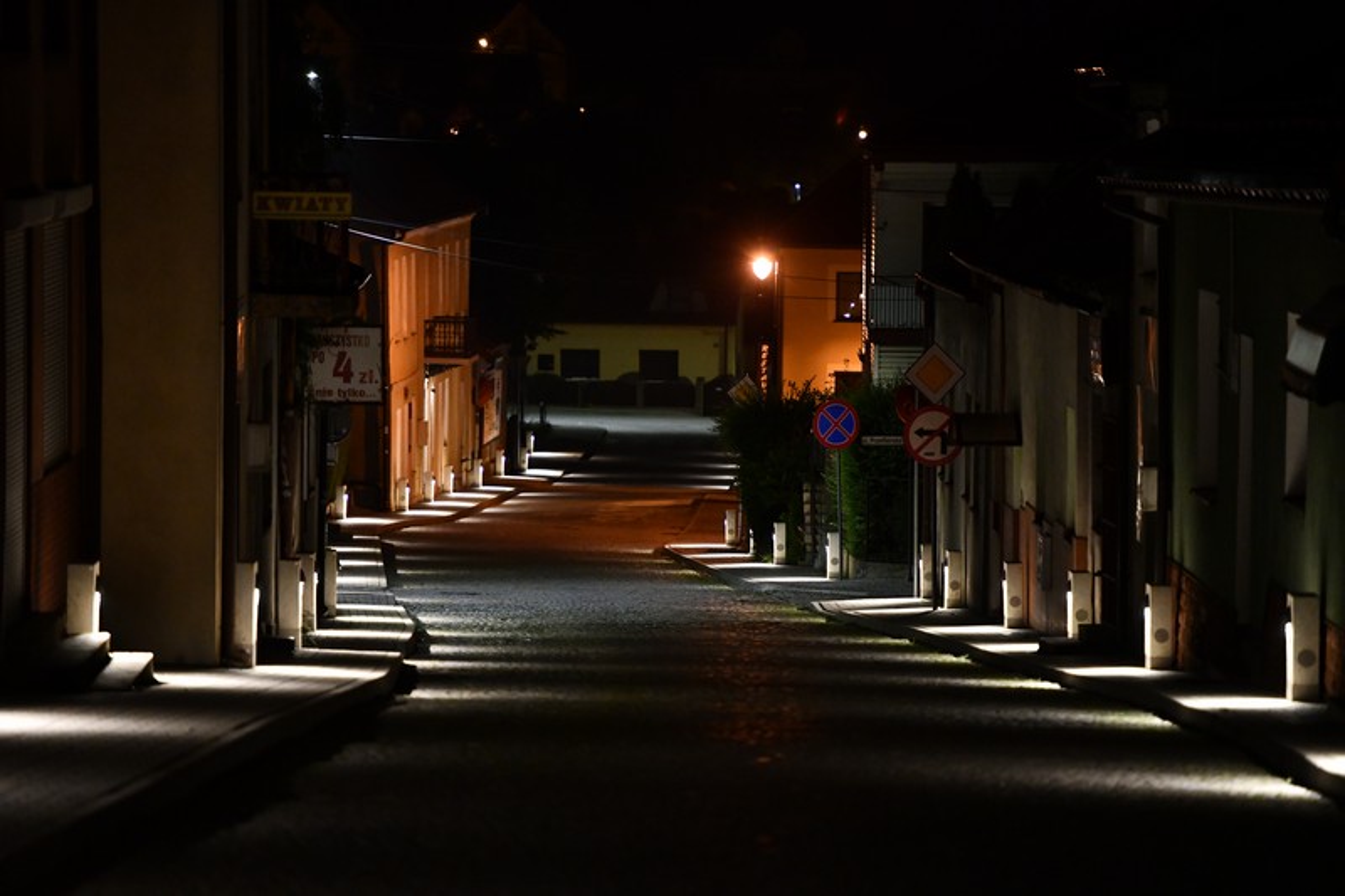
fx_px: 6536
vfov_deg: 7.8
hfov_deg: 11.7
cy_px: 448
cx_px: 672
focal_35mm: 175
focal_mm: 175
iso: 6400
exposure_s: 1/80
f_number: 2.8
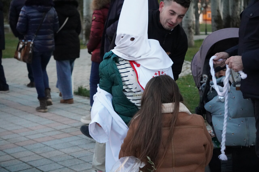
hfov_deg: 24.6
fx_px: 593
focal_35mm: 82
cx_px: 130
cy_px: 86
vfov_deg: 16.5
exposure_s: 1/160
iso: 5000
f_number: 4.5
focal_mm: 55
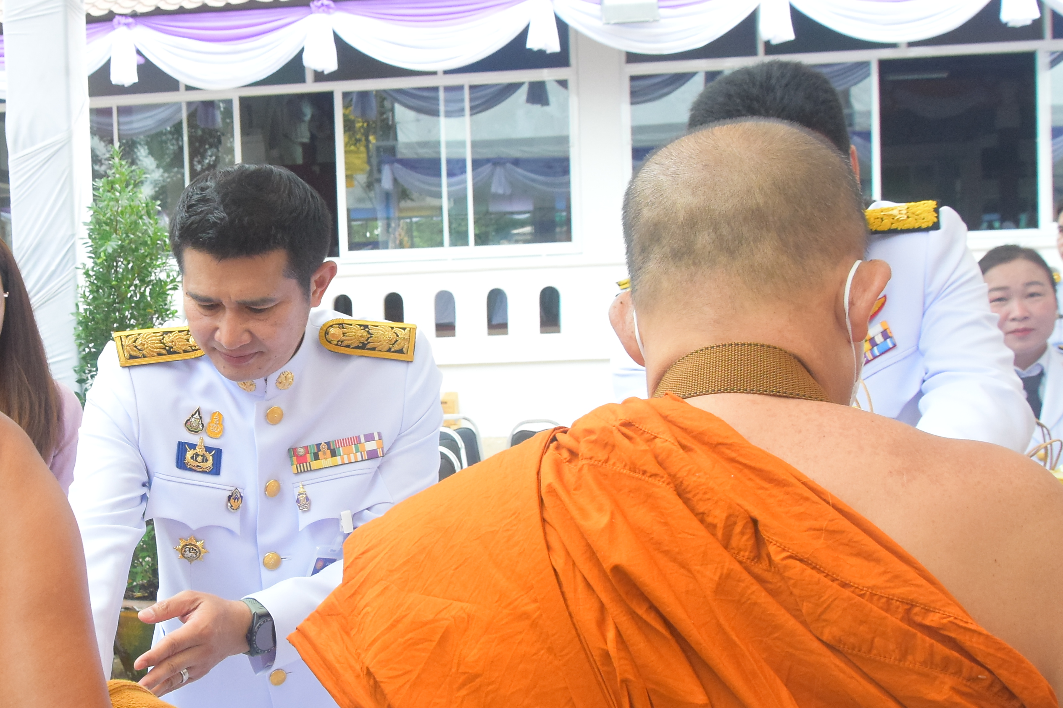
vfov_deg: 28.0
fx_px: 1417
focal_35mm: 48
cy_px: 393
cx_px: 271
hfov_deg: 40.0
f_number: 8
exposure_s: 1/250
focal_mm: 18
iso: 2000
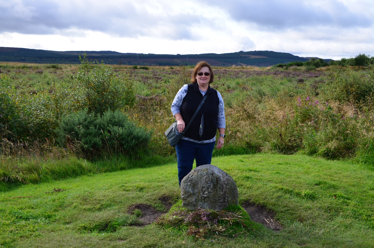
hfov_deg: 41.2
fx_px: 498
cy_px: 124
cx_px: 187
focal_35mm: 48
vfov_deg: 27.9
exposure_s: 1/160
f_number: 6.3
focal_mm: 32
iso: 100
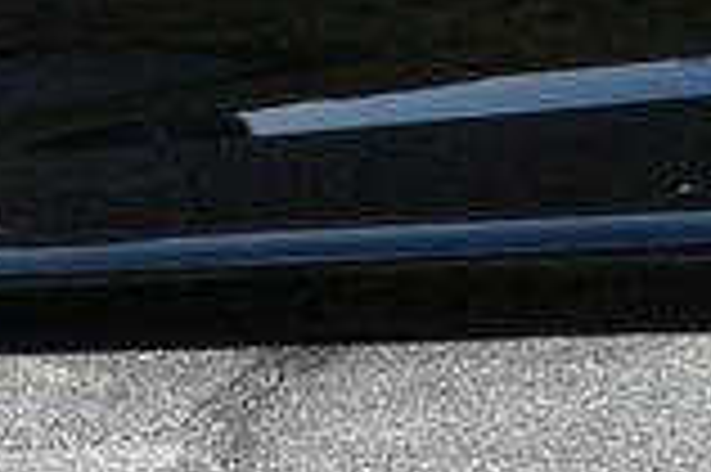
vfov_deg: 5.5
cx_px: 468
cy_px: -423
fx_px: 4794
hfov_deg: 8.5
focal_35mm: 243
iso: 160
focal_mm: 30
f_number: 8
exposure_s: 1/250
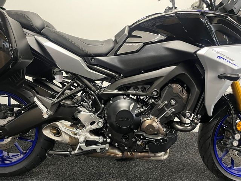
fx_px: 181
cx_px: 120
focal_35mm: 26
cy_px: 90
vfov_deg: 53.1
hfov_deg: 67.3
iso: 400
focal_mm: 5.1
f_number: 1.6
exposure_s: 1/33
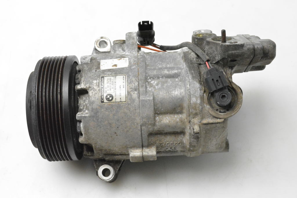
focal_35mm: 60
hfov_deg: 33.4
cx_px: 148
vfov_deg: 22.6
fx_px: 495
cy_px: 99
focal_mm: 40
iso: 6400
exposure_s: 1/320
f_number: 9
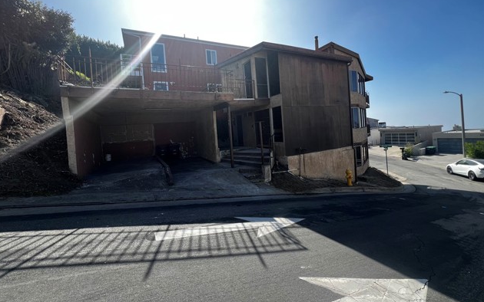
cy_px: 136
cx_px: 243
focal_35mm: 14
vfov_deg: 78.5
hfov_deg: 105.3
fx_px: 185
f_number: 1.8
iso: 32
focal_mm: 1.57
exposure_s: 1/418
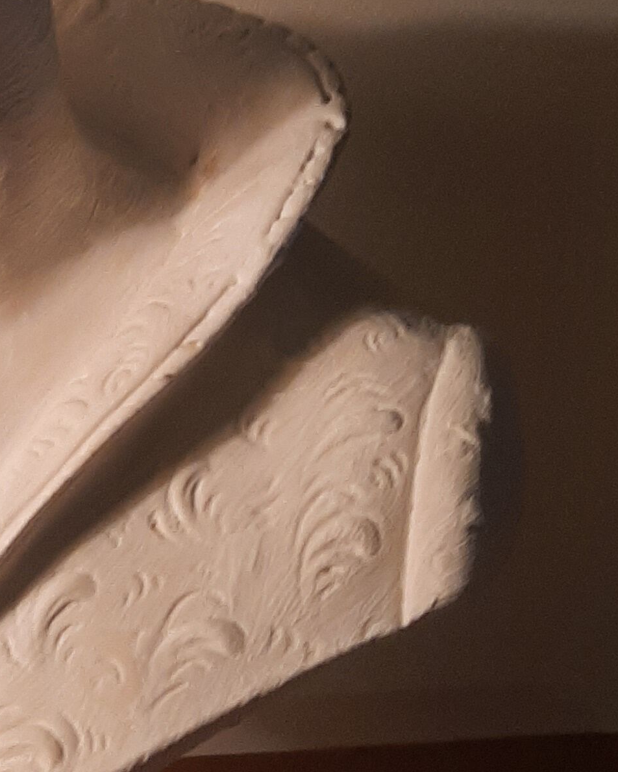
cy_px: 357
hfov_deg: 17.5
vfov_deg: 22.2
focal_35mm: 86
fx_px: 1966
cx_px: 7
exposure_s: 1/50
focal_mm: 3.93
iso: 64
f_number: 1.7
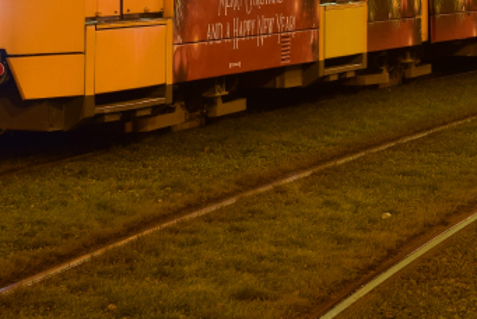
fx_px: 2651
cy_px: -215
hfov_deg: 10.3
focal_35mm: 200
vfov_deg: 6.8
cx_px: 158
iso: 200
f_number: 6.3
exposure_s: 1
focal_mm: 35
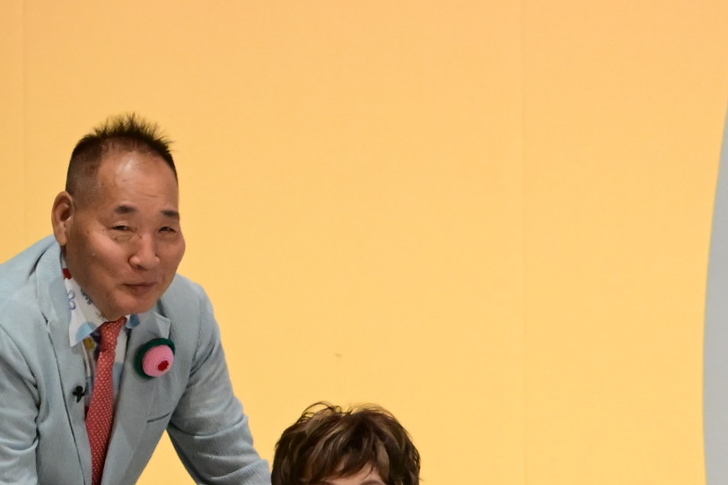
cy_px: 565
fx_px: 18101
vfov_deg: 1.5
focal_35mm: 895
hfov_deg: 2.3
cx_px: 278
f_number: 5.6
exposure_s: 1/160
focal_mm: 180
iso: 3200
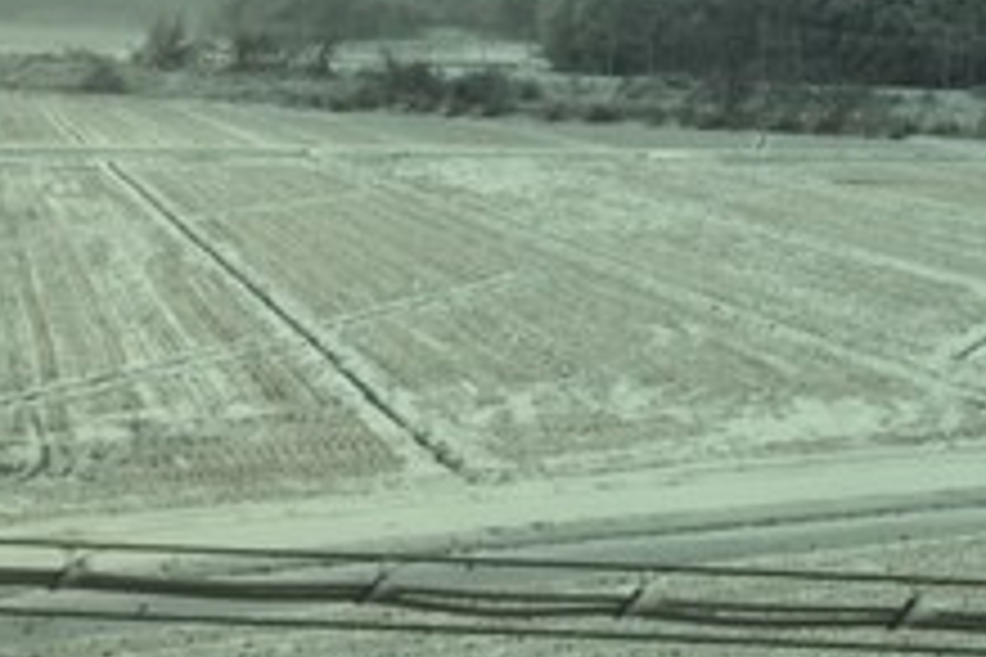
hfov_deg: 31.6
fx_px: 1698
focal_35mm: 62
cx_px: 774
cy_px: -27
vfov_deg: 21.0
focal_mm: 4.15
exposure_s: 1/4950
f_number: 2.2
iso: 32
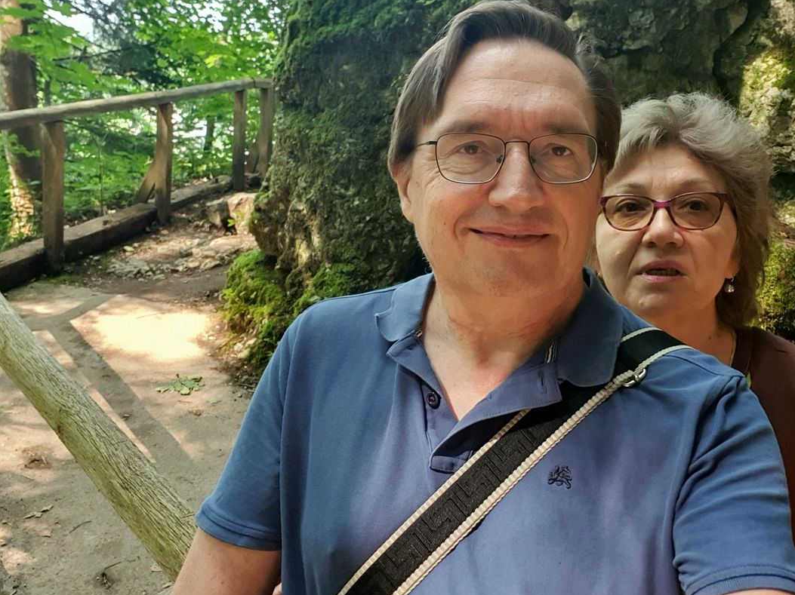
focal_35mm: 38
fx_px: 872
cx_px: 446
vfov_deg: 37.4
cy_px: 207
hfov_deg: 48.9
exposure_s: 1/100
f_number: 1.9
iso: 160
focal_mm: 3.3
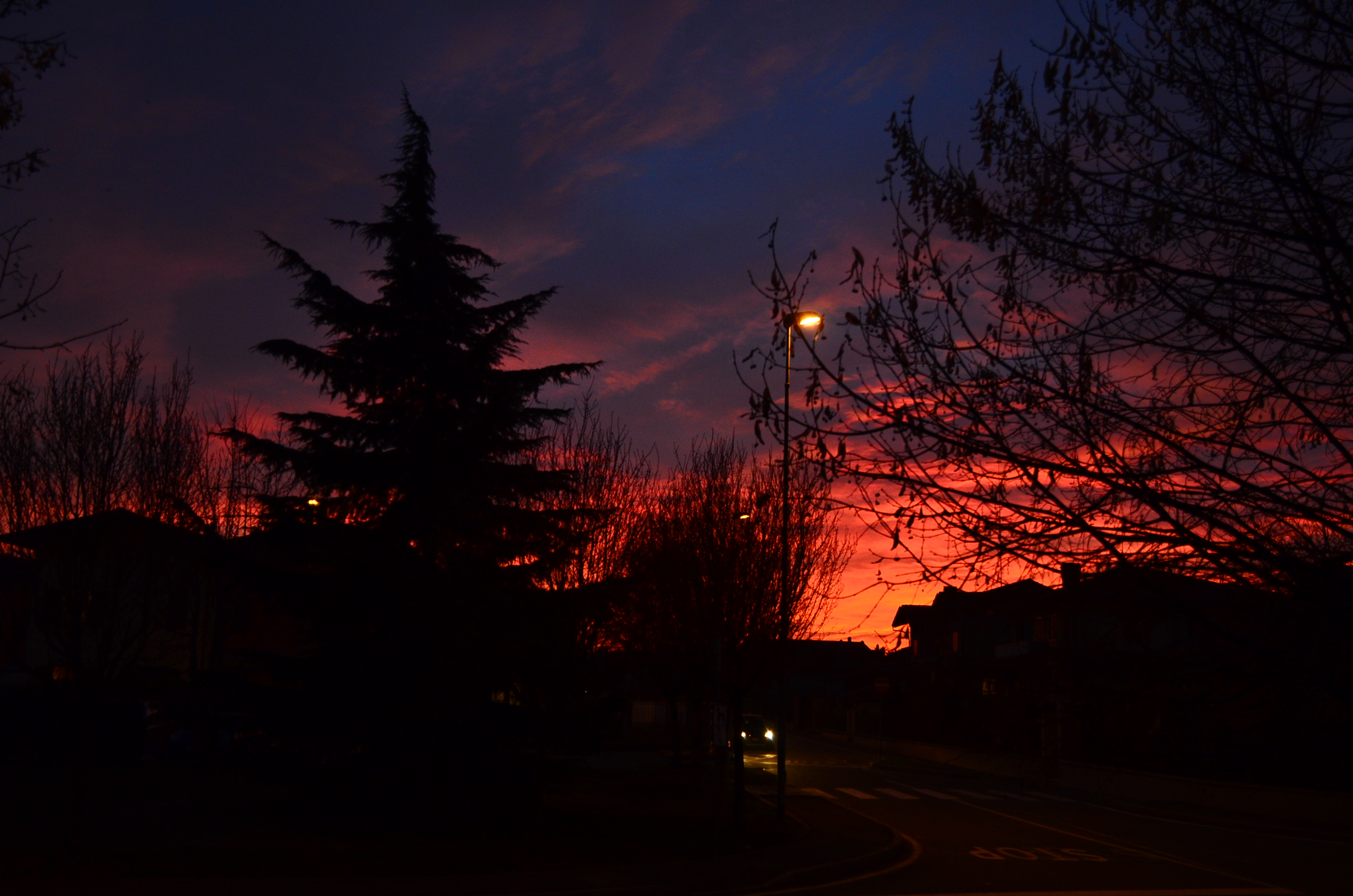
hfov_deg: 53.2
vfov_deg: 36.7
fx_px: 1350
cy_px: 448
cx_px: 676
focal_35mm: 36
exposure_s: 1/13
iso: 800
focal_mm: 24
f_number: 5.6
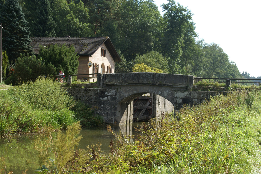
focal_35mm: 60
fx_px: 435
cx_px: 130
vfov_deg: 22.7
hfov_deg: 33.4
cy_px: 87
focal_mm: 40
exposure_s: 1/200
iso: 100
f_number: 6.3
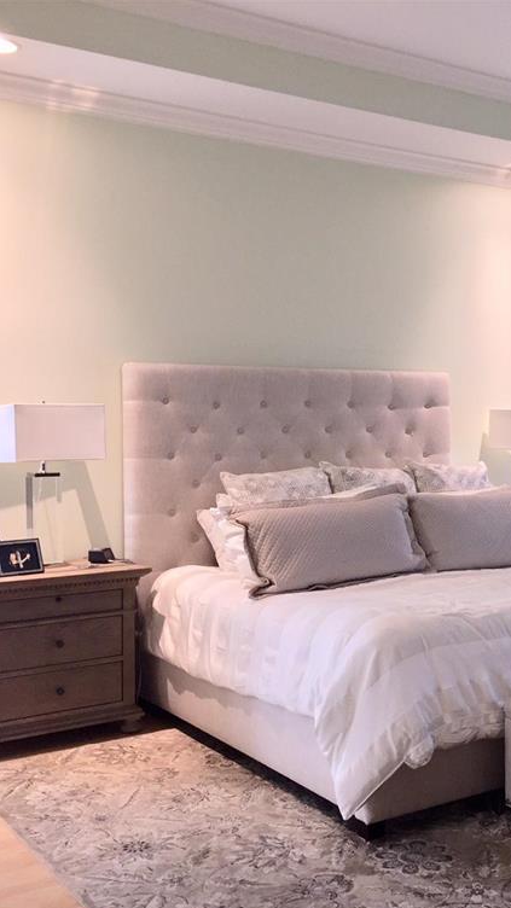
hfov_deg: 27.2
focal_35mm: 43
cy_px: 462
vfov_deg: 47.4
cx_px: 403
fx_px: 1036
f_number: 2.2
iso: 40
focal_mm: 4.15
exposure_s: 1/30
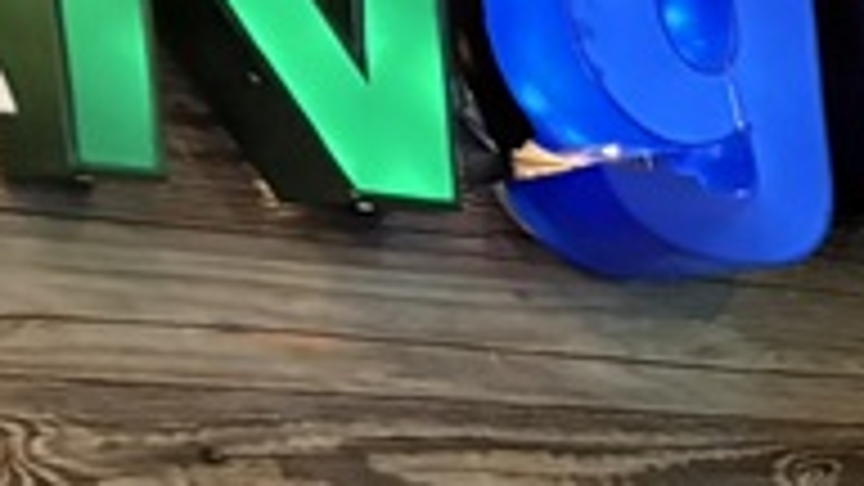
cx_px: 1796
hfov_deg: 14.6
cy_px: 1224
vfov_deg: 9.1
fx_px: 2703
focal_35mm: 118
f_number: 1.6
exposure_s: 1/28
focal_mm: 5.96
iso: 800
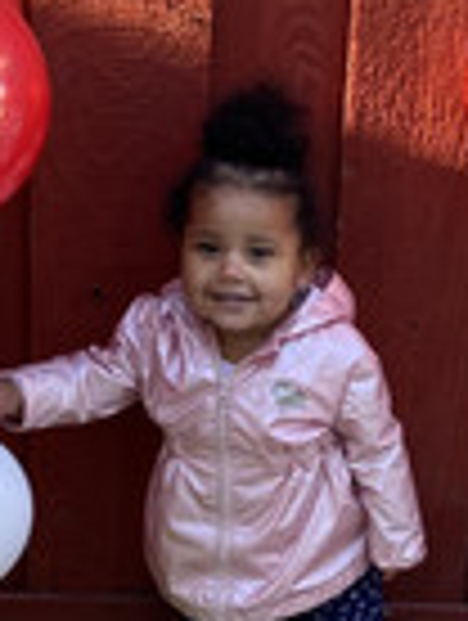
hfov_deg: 15.5
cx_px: 470
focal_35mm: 94
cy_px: 436
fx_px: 1689
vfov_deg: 20.7
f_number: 1.8
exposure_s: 1/122
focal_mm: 4.25
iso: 50
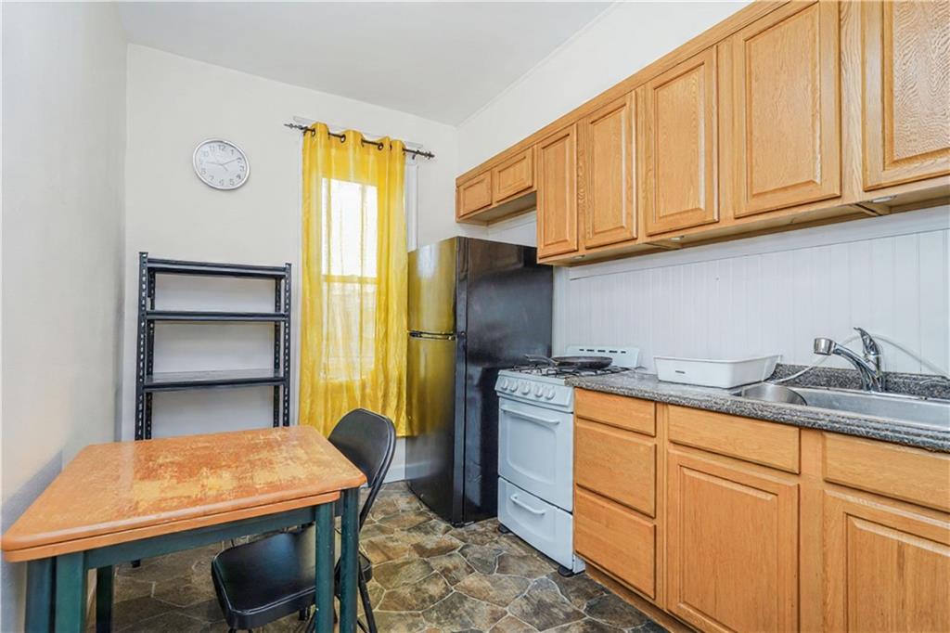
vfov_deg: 73.7
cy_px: 316
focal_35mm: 16
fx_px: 422
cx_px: 475
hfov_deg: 96.8
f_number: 5
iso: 64
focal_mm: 16
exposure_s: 1/50
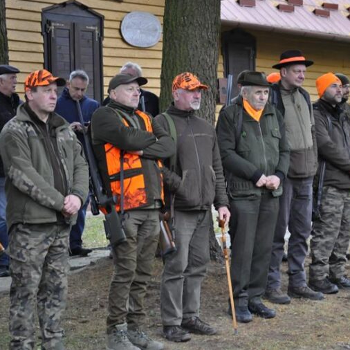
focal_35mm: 112
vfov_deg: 15.6
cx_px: 183
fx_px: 1281
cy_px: 175
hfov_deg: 15.6
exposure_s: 1/60
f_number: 5
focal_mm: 58
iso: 1600
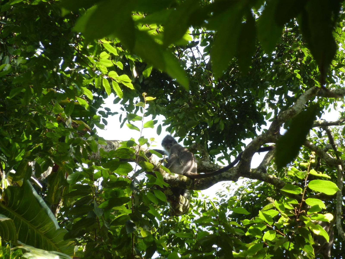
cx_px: 172
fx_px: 2990
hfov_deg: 6.6
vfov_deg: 5.0
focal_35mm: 300
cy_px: 130
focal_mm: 49.2
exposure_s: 1/125
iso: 160
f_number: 4.9
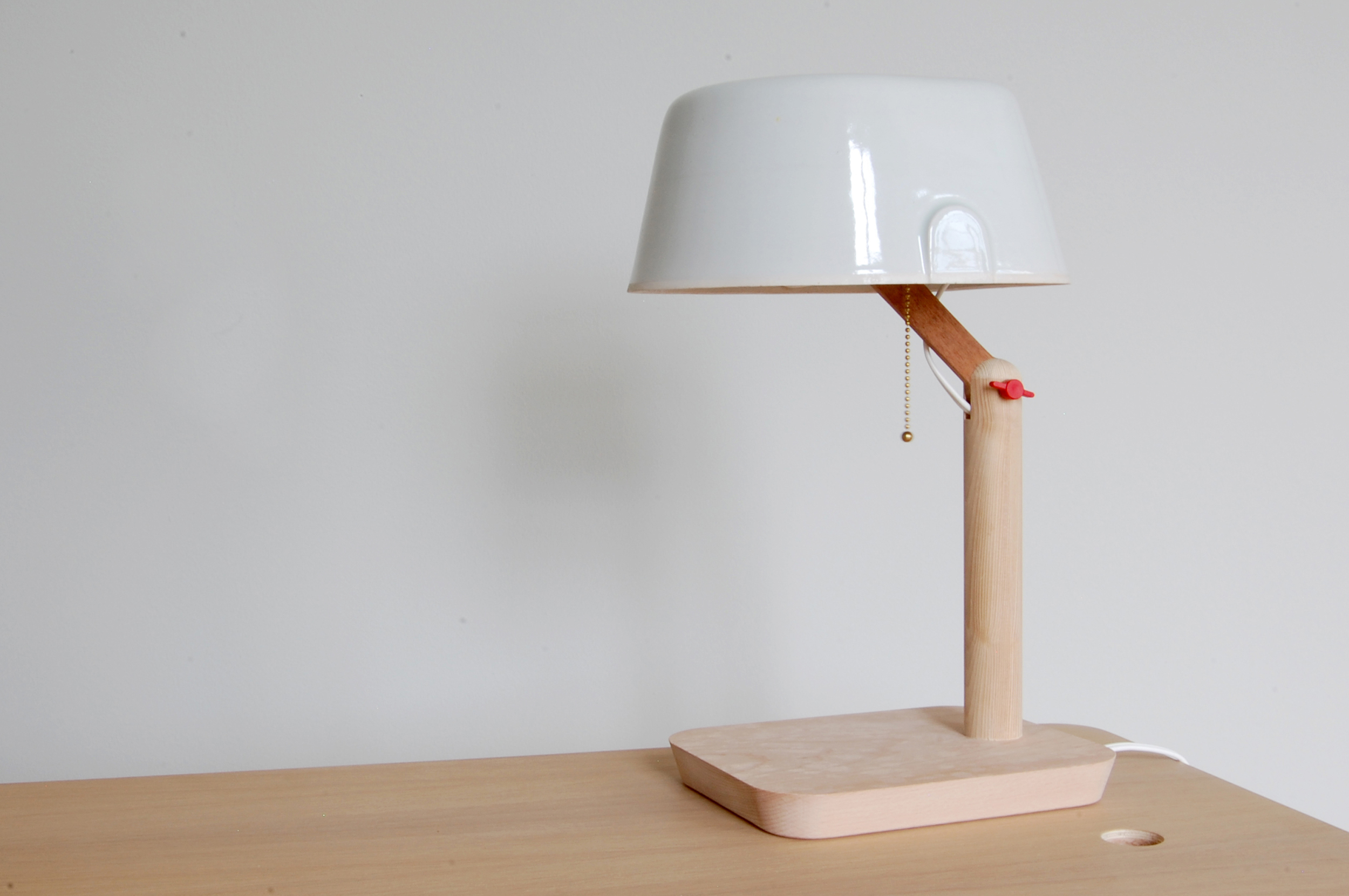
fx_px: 1460
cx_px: 674
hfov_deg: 49.6
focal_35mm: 39
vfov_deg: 34.1
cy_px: 448
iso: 200
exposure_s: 1/1.6
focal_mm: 26
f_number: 25
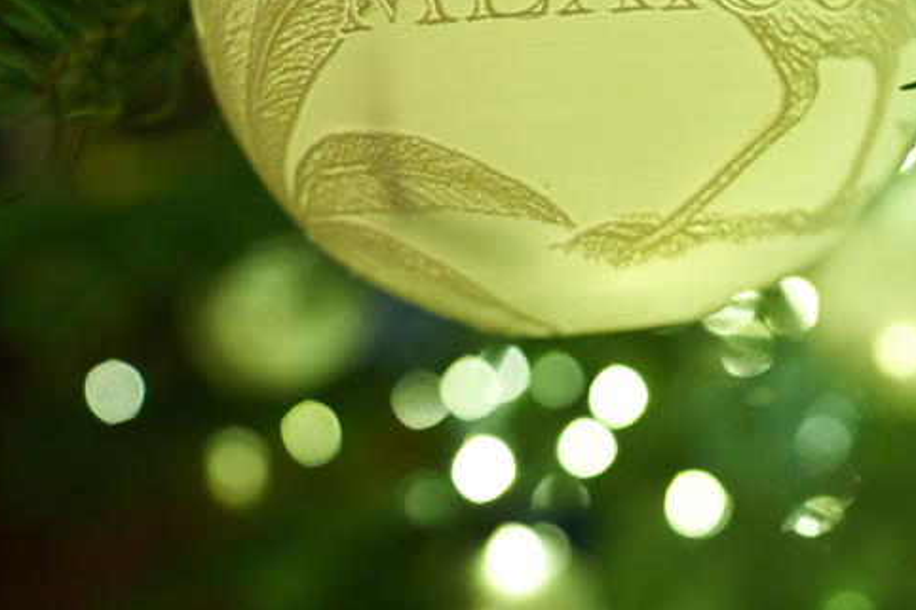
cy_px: 48
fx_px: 1730
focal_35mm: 68
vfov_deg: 19.6
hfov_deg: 27.9
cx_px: 922
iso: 3200
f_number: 2.8
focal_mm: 32
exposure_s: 1/200
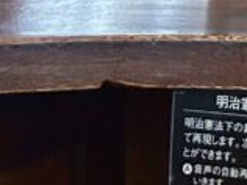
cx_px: 750
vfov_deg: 8.3
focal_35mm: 169
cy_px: -207
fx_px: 1204
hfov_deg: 9.2
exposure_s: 1/40
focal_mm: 5.7
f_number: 1.5
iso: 400
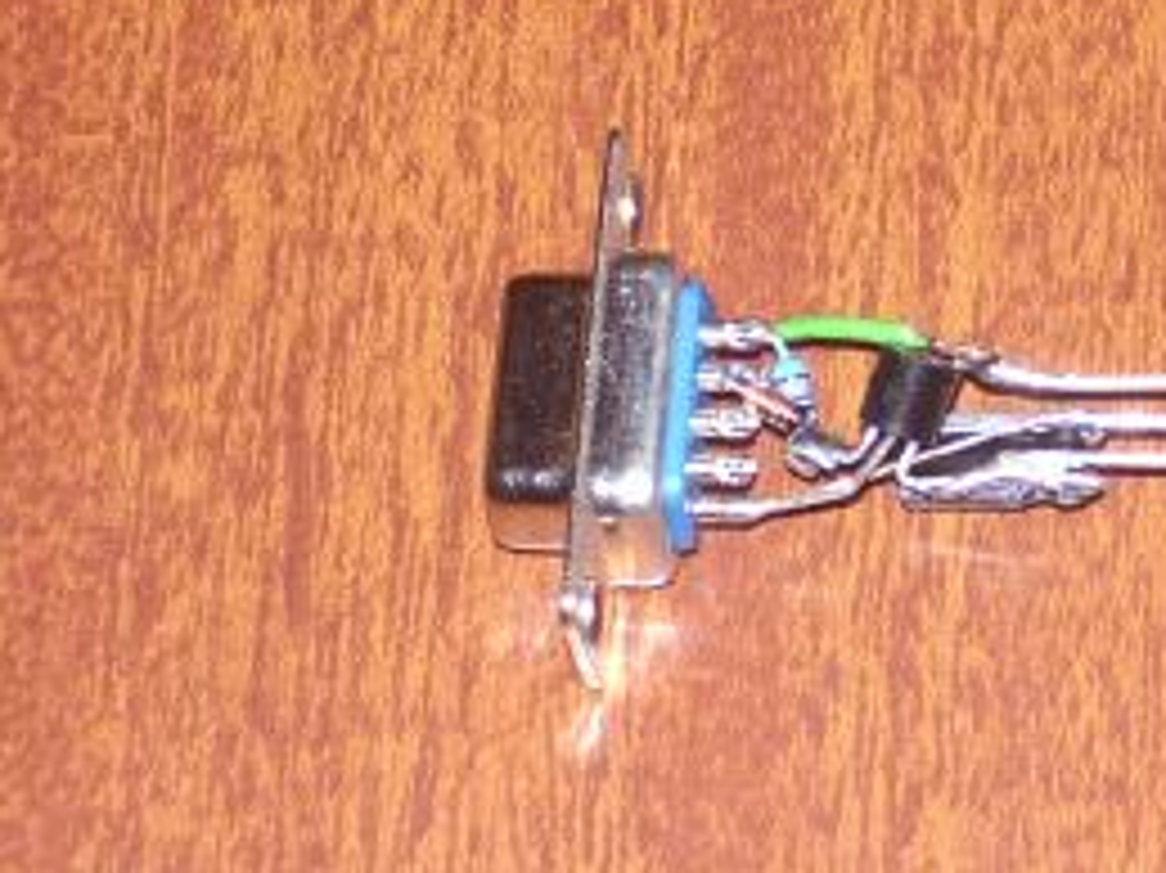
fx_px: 5926
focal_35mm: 176
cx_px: 896
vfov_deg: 8.4
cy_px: 472
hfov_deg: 11.2
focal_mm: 17.4
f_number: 4.8
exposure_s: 1/60
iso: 100
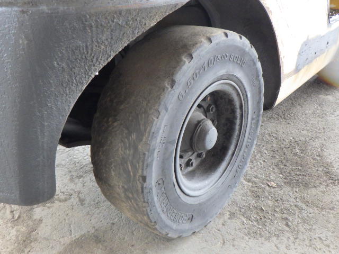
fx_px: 333
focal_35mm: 34
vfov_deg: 41.8
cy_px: 127
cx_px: 170
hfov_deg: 54.0
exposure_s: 1/50
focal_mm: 6.1
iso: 1000
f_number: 3.8
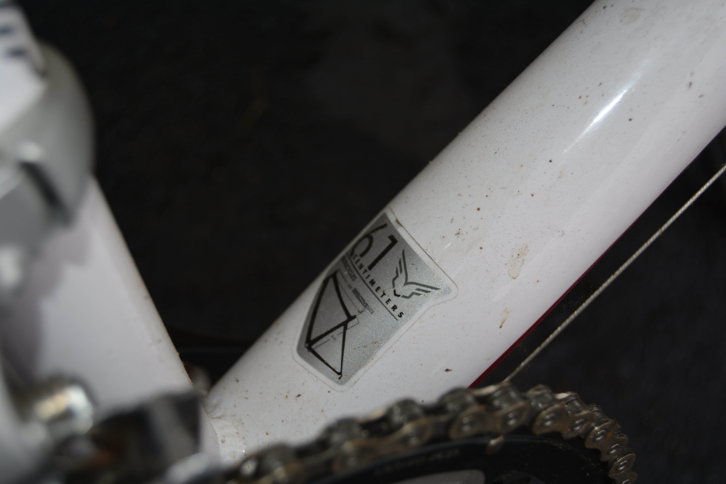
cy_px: 242
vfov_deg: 28.1
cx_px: 363
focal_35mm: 48
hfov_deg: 41.1
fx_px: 968
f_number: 4.5
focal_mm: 32
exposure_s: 1/200
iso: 100
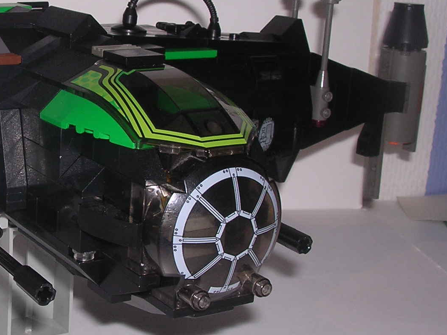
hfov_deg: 25.4
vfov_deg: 19.9
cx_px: 37
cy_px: 145
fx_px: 956
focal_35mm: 74
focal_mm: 5.8
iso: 100
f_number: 5.6
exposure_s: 1/60.1
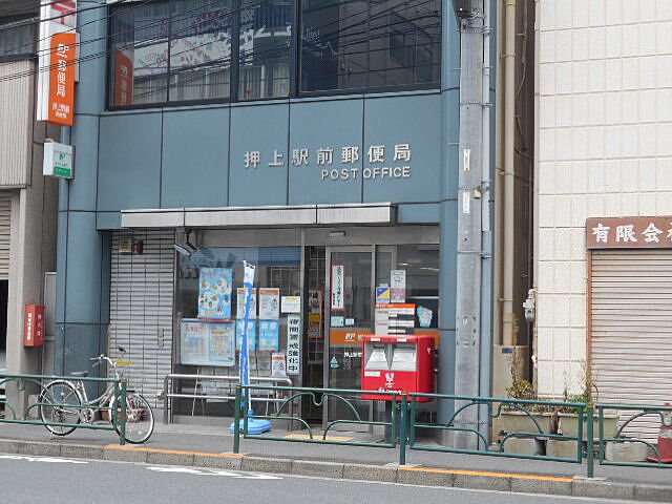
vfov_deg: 22.3
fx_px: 1281
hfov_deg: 29.4
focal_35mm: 66
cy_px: 252
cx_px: 336
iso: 140
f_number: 5.3
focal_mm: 11.6
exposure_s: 1/250
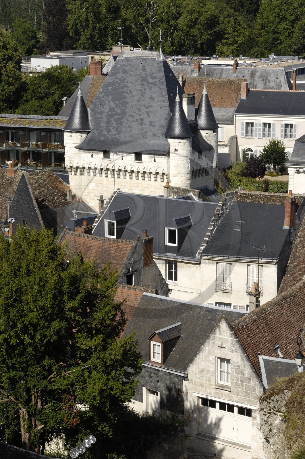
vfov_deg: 20.9
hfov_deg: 14.0
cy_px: 230
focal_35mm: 98
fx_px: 1243
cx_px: 152
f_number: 11
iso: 100
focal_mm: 65
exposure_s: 1/160
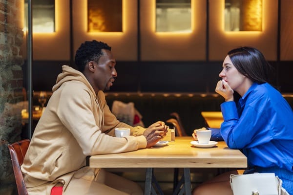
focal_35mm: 50
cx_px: 146
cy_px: 98
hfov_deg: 39.6
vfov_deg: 26.9
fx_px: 407
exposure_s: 1/250
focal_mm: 50
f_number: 1.8
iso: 400
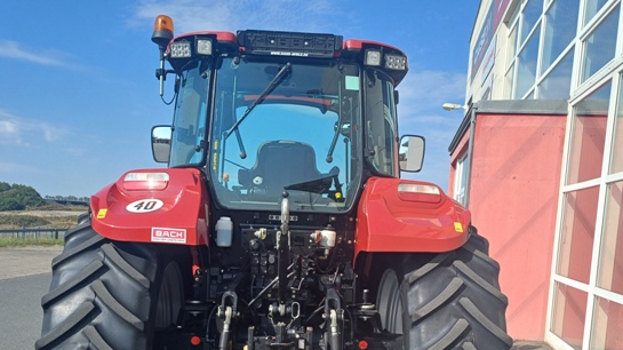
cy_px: 271
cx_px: 290
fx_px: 528
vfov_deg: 35.6
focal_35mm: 32
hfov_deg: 61.0
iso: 50
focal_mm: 4.65
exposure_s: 1/962
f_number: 1.8
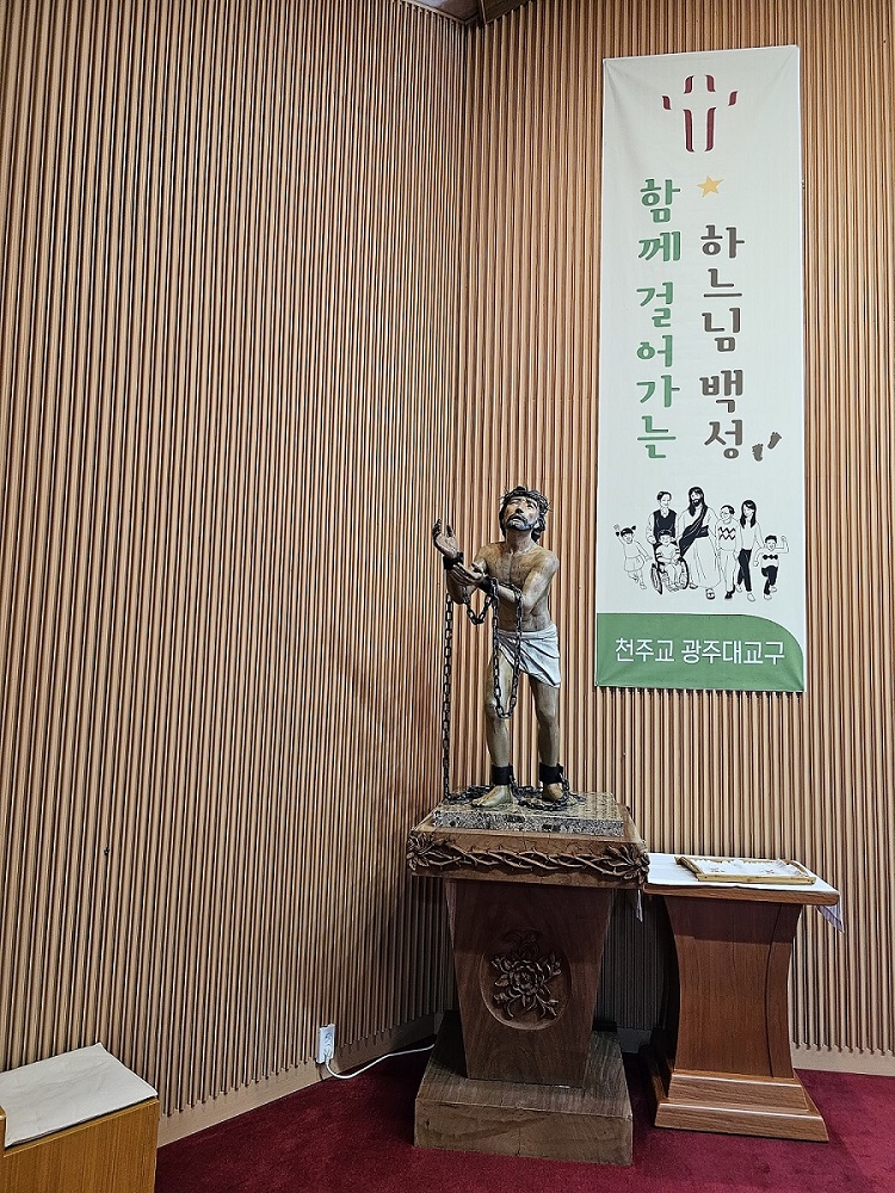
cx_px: 448
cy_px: 596
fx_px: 793
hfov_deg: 58.9
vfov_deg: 73.9
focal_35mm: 23
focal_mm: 6.3
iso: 640
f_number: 1.7
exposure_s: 1/120
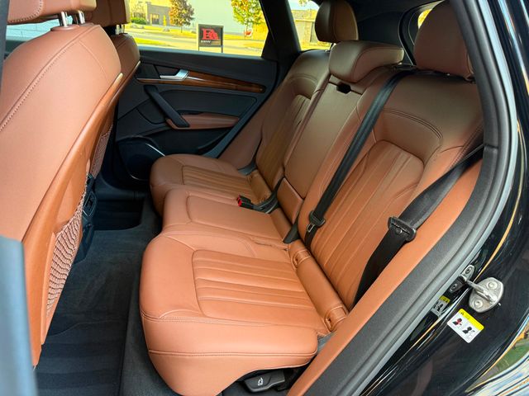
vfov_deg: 56.8
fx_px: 367
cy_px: 198
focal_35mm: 24
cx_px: 264
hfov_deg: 71.6
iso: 200
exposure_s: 1/60
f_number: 1.78
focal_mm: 6.76
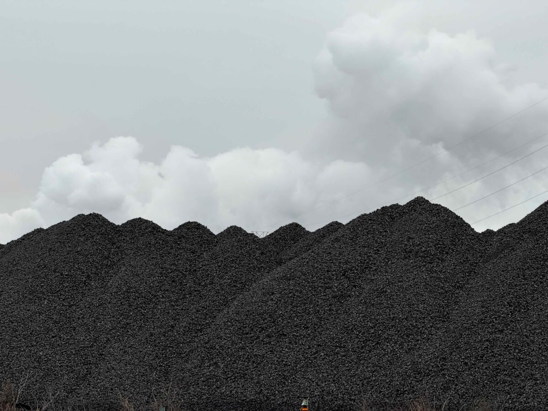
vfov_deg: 12.3
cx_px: 274
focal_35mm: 120
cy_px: 206
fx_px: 1900
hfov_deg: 16.4
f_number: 2.8
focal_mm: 15.66
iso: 50
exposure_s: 1/354
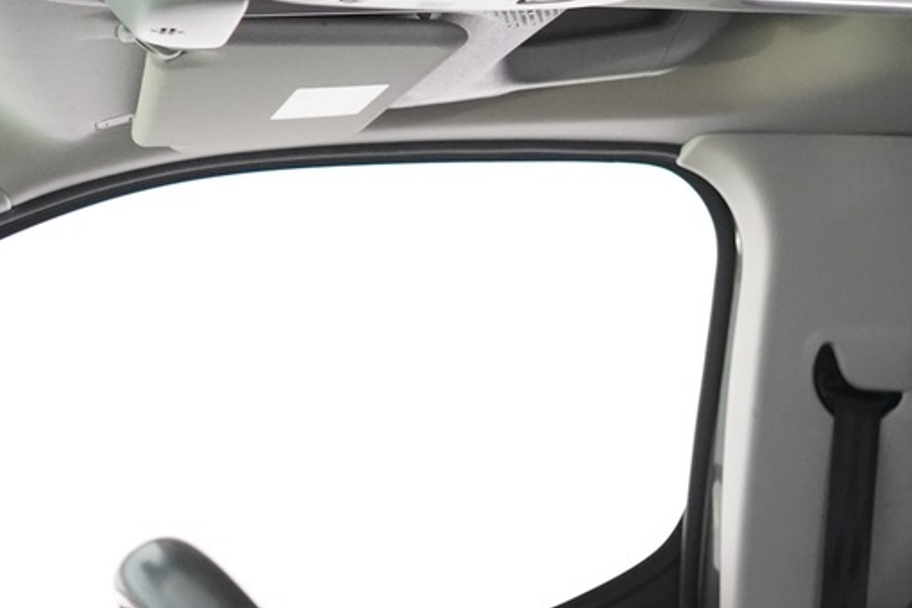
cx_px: 1130
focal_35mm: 89
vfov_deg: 14.3
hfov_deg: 21.1
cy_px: 917
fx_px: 2254
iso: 4000
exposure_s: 1/60
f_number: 3.5
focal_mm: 28
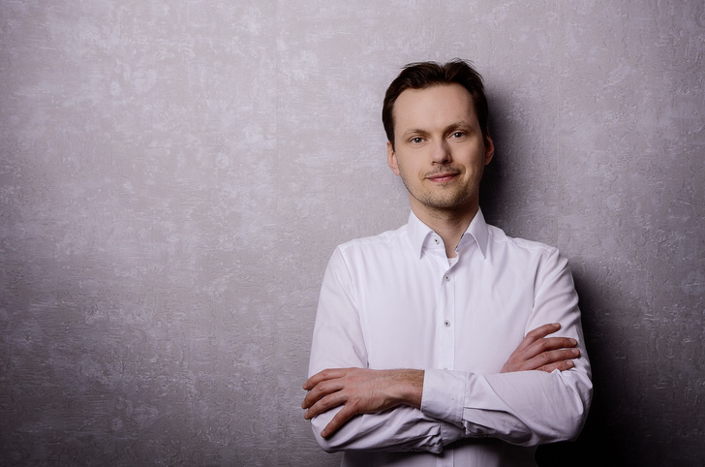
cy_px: 234
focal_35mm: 60
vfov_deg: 22.5
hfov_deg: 33.5
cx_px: 352
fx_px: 1172
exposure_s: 1/160
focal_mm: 40
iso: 200
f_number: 5.6
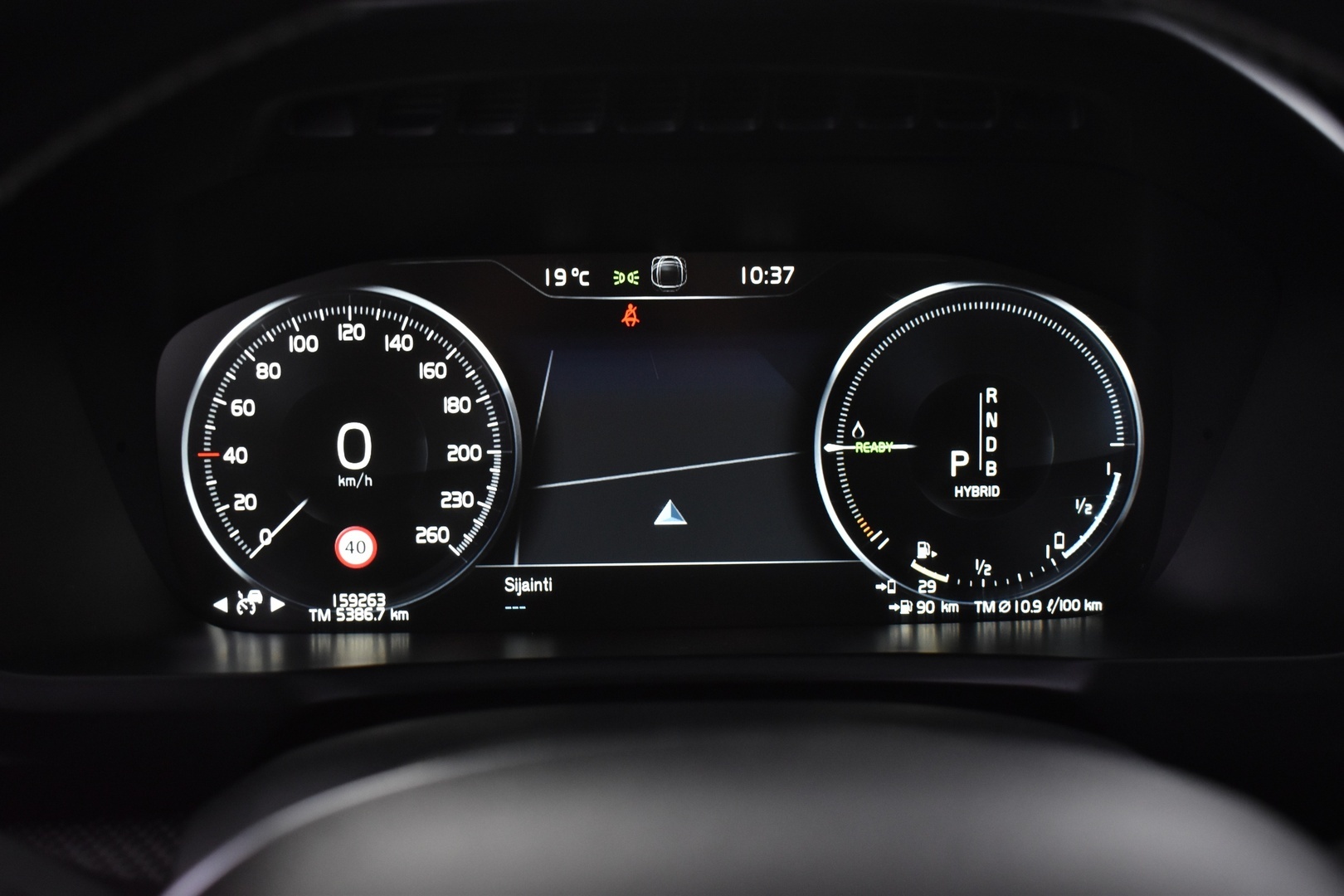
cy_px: 448
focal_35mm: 46
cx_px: 672
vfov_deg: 28.9
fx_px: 1736
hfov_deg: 42.3
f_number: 5.6
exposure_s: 1/15
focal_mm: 31
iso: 1250
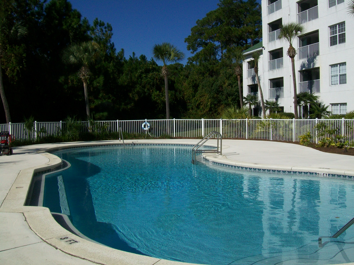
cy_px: 132
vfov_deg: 39.7
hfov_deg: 51.4
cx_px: 177
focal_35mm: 36
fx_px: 368
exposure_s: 1/1280
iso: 64
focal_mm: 6
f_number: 4.8
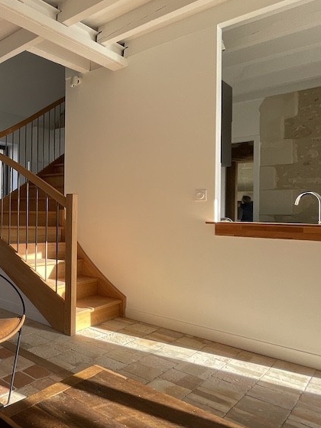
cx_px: 35
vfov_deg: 81.7
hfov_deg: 57.2
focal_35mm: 20
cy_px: 209
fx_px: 247
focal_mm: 1.55
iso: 32
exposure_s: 1/121
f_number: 2.4
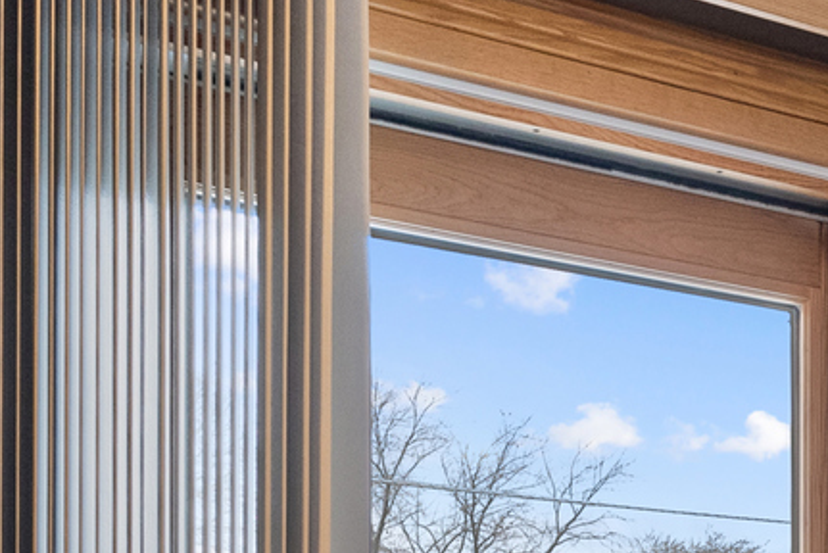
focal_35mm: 62
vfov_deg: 19.7
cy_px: 780
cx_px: 862
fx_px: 1424
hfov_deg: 29.8
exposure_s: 1/4
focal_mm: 16.5
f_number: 8
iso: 640
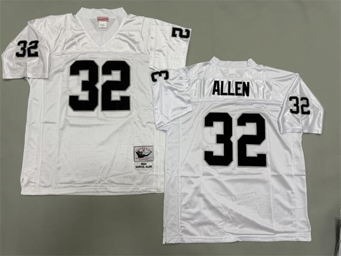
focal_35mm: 24
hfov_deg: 71.6
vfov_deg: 56.8
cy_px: 128
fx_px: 236
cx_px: 170
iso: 125
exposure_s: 1/100
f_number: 1.78
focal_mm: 6.76
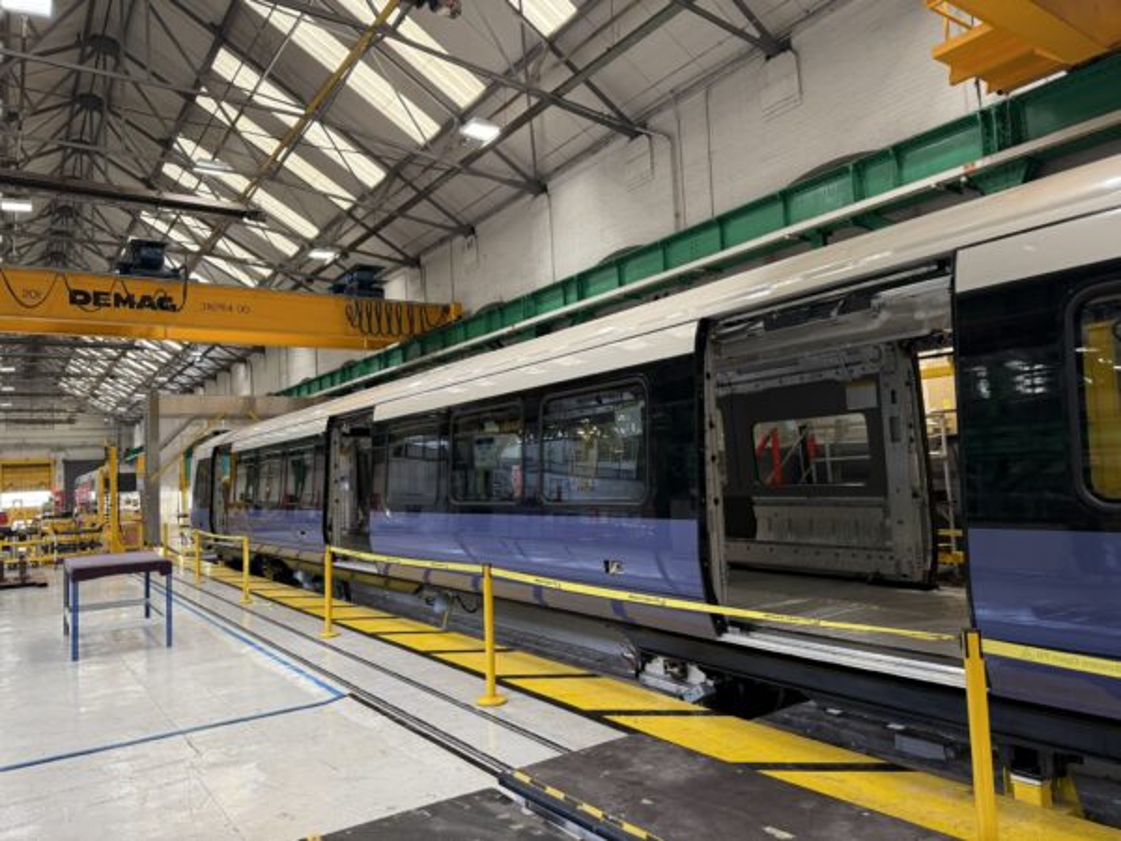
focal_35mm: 24
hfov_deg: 71.6
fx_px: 777
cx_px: 560
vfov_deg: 56.8
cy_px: 420
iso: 200
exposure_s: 1/66
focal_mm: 6.76
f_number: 1.78
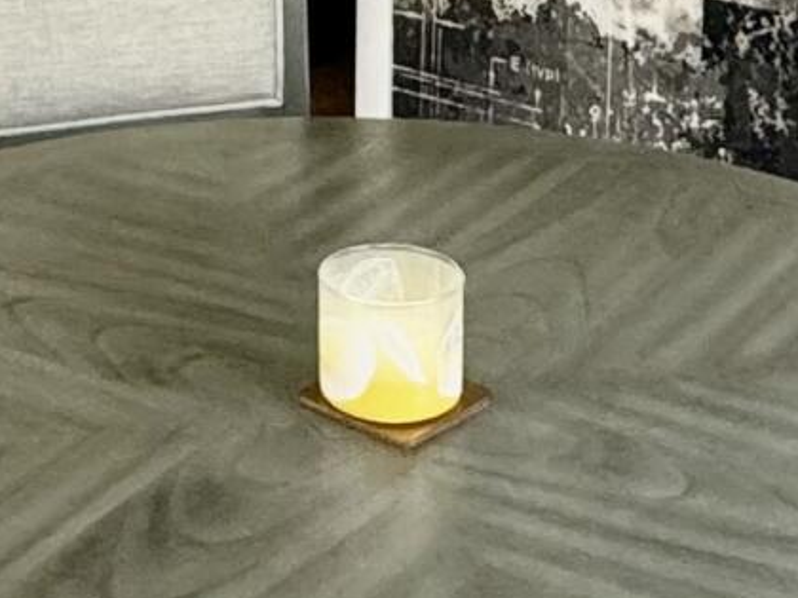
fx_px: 2305
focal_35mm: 100
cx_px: 95
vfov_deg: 13.9
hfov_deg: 19.3
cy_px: -277
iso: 250
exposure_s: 1/60
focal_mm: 2.22
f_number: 2.2
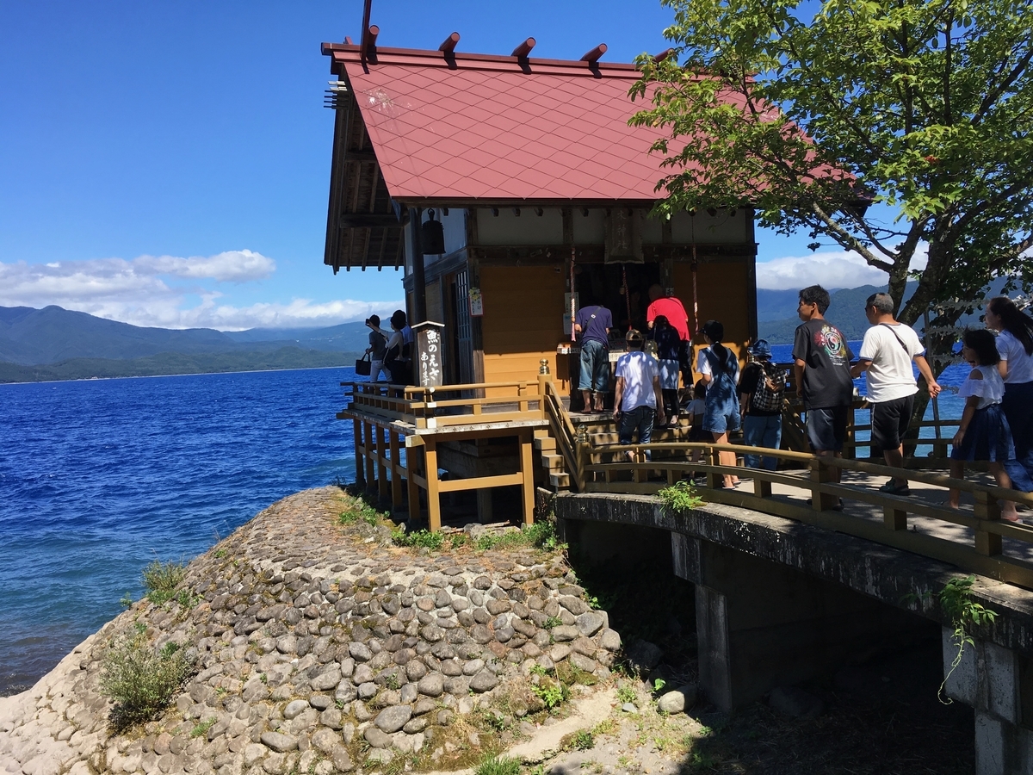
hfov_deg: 61.7
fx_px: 865
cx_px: 516
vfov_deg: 48.2
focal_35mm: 29
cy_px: 388
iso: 25
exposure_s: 1/1374
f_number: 2.2
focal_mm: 4.15
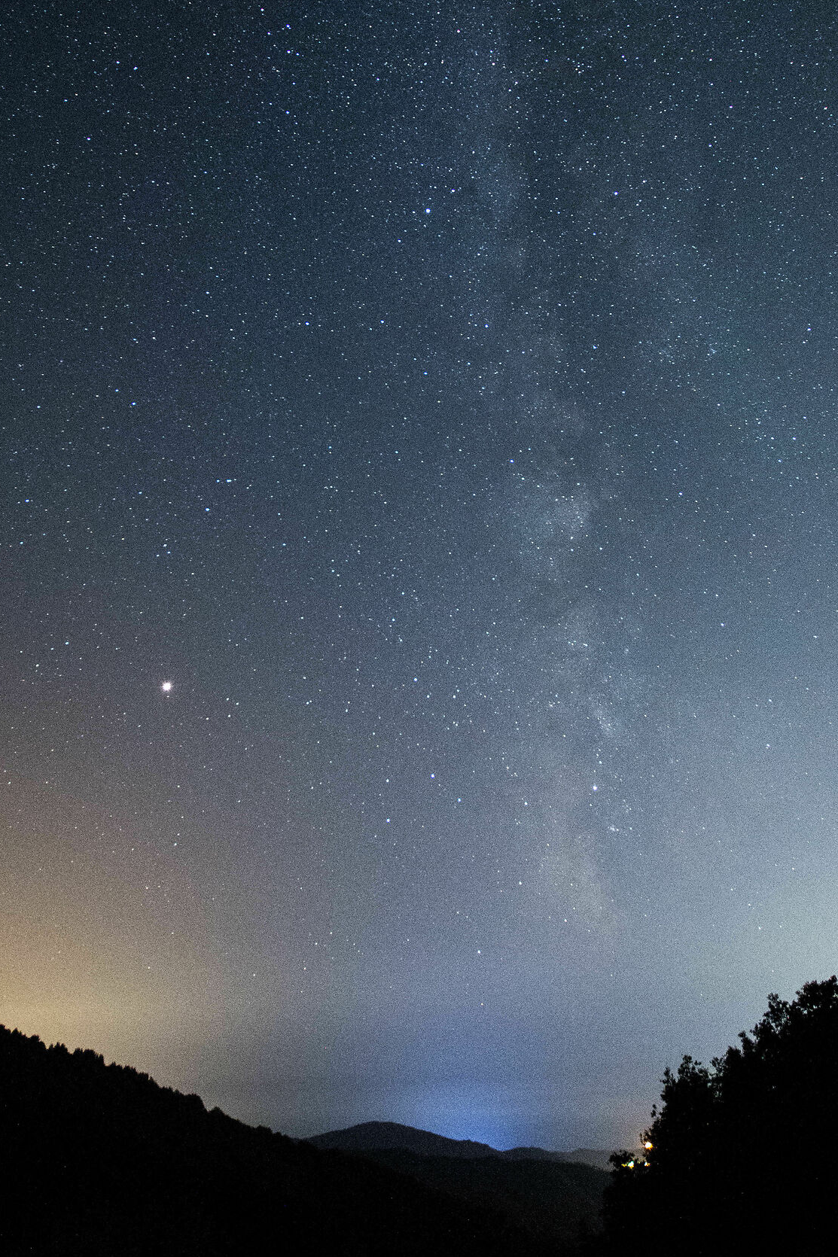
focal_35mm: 24
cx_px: 422
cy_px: 476
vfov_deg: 73.2
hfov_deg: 53.7
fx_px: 828
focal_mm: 11
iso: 3200
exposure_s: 20
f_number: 3.5
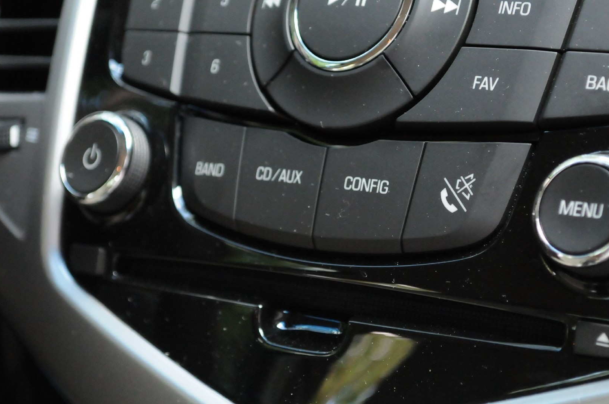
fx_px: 1791
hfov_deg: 19.3
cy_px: 155
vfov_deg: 12.9
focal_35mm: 106
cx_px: 332
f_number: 5.6
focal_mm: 46
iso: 2000
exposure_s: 1/125
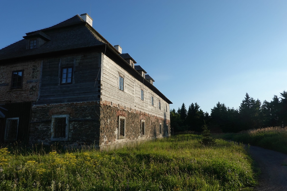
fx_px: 191
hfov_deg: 73.7
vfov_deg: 53.1
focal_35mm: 24
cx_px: 144
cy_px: 96
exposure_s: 1/320
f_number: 7.1
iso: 125
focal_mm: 9
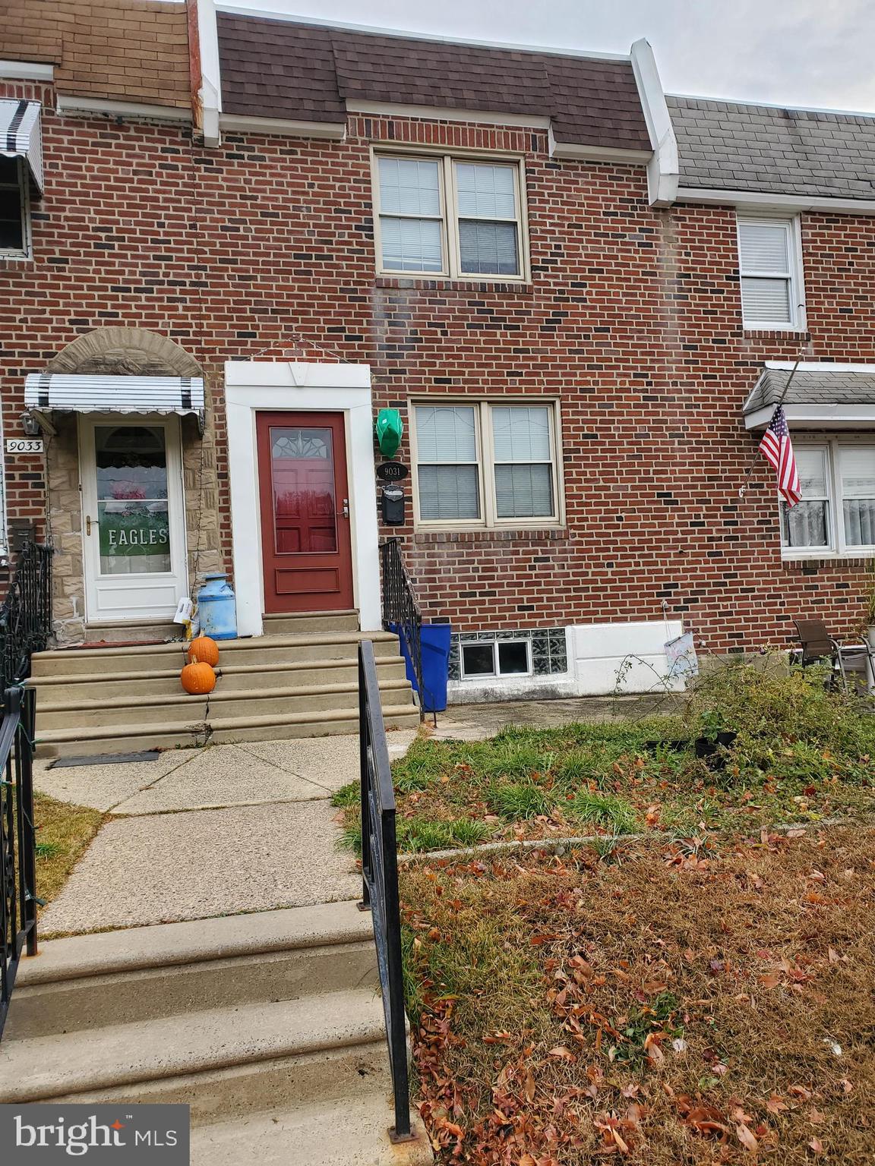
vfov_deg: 67.3
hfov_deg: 53.1
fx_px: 876
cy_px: 583
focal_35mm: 26
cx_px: 438
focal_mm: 4.3
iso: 50
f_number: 2.4
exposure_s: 1/259
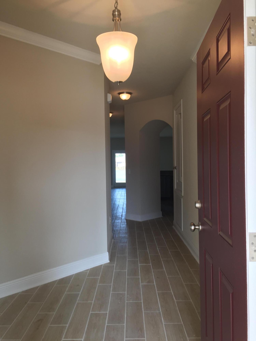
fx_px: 286
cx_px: 128
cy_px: 170
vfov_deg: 61.7
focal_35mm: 29
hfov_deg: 48.2
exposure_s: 1/40
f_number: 2.2
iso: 32
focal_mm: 4.15
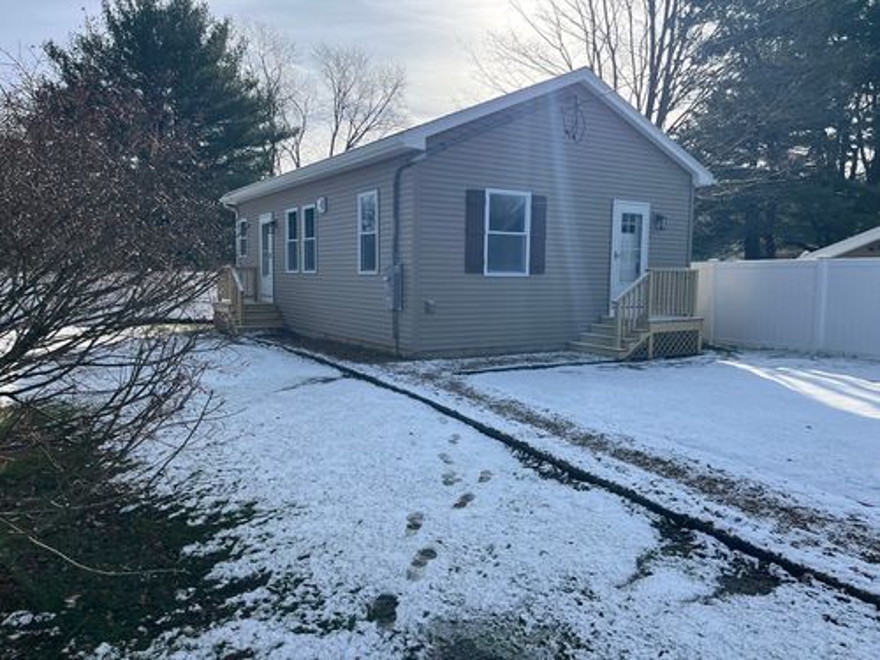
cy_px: 330
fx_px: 661
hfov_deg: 67.3
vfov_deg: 53.1
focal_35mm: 26
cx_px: 440
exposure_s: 1/3413
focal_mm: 5.1
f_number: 1.6
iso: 50
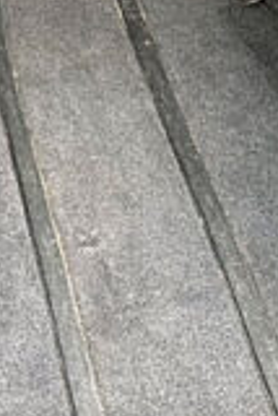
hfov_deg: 10.3
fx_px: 1445
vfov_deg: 15.3
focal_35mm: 125
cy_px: -190
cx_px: -231
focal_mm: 6.86
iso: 250
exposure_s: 1/62
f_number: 1.78
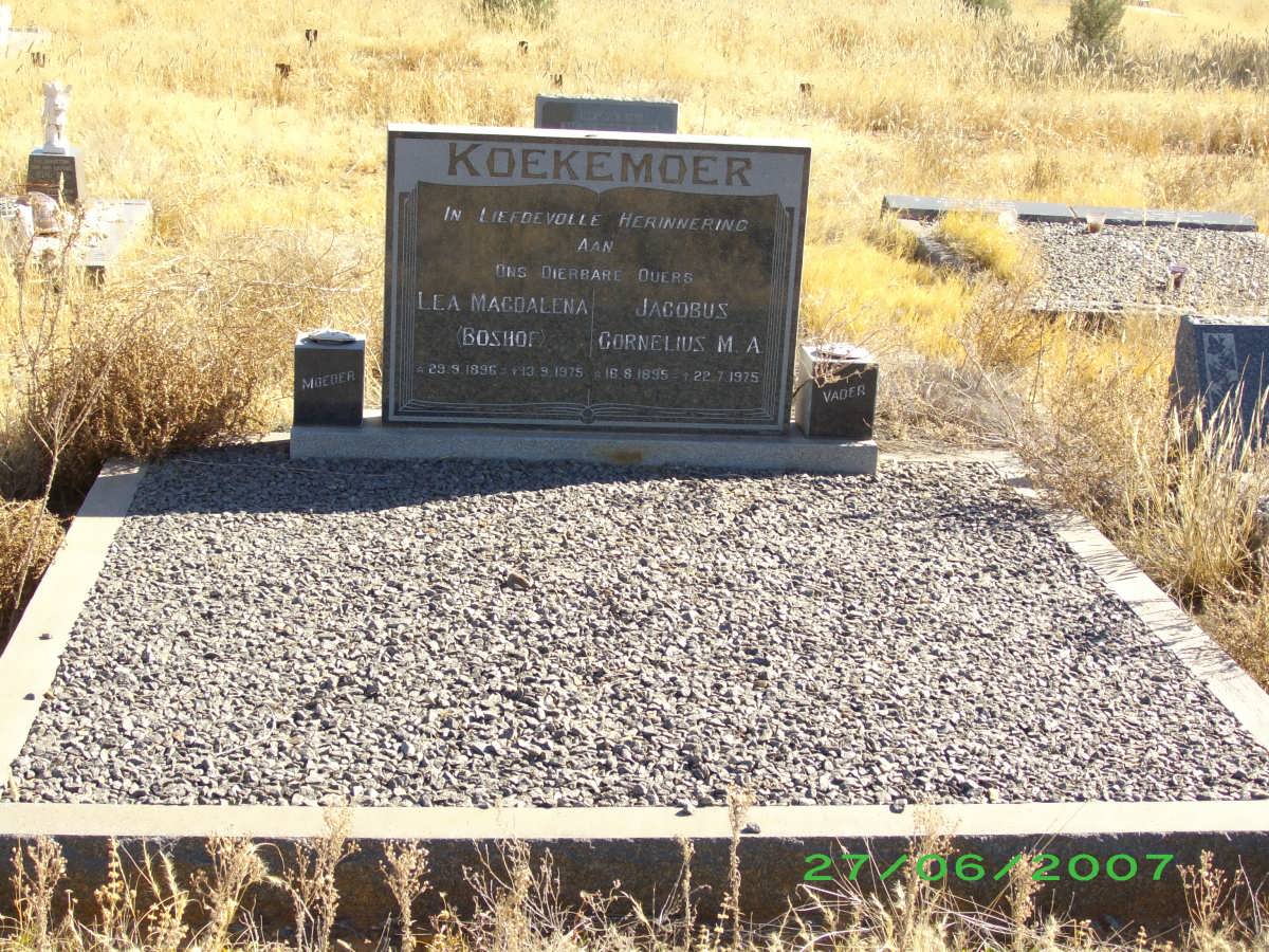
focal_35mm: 56
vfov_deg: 26.1
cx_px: 634
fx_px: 2053
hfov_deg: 34.3
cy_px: 476
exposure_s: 1/320
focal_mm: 9.2
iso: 80
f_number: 3.4
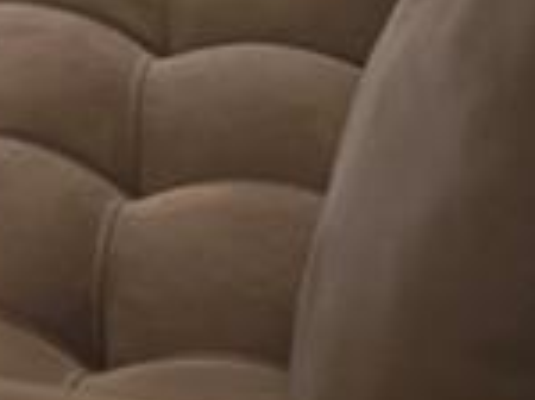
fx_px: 2747
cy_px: -804
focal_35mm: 178
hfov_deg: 10.0
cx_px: -681
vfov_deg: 7.3
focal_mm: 5.96
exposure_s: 1/60
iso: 125
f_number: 1.6
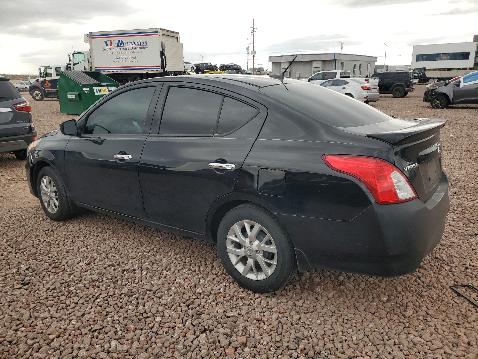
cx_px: 239
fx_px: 359
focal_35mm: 26
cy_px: 180
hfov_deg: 67.3
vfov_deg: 53.1
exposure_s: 1/833
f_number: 1.5
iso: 50
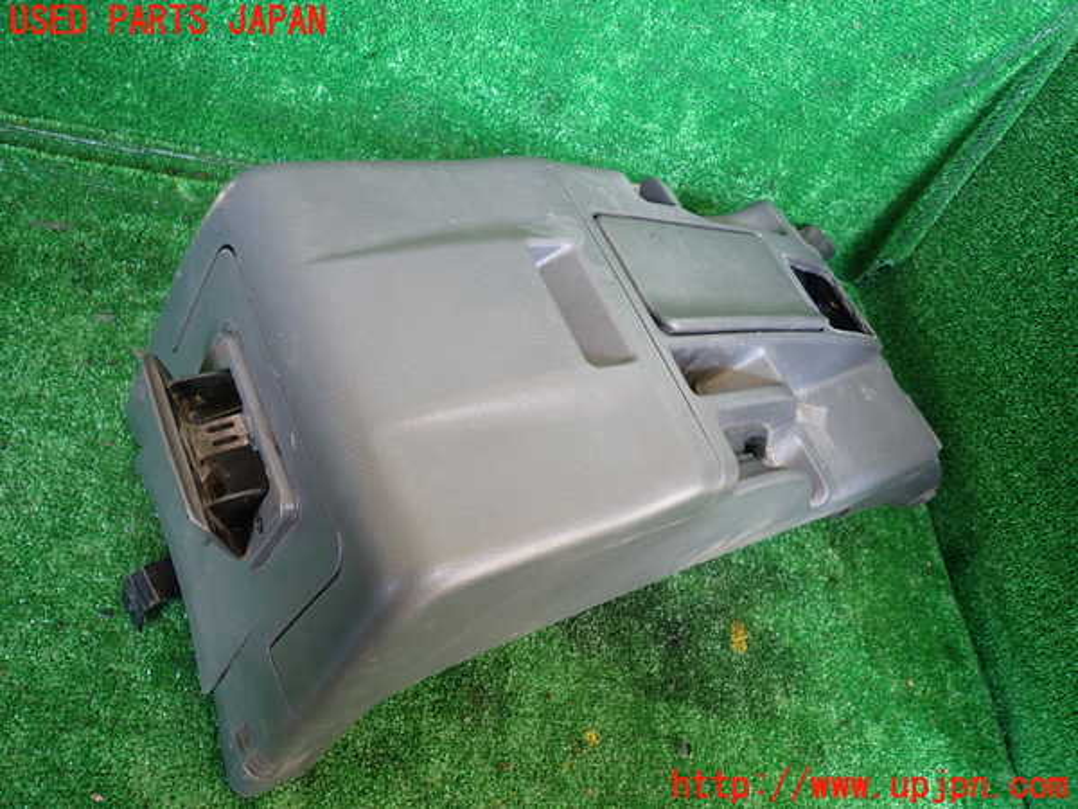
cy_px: 404
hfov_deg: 69.4
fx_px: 779
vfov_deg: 54.9
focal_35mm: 25
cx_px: 539
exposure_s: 1/30
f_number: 2
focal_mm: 4.5
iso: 200
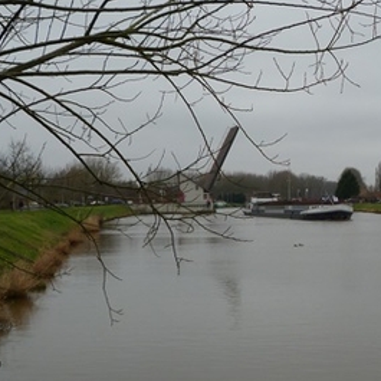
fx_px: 822
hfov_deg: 25.6
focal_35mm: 66
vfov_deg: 26.1
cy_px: 196
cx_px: 312
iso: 80
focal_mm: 5.9
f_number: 4
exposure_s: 1/100
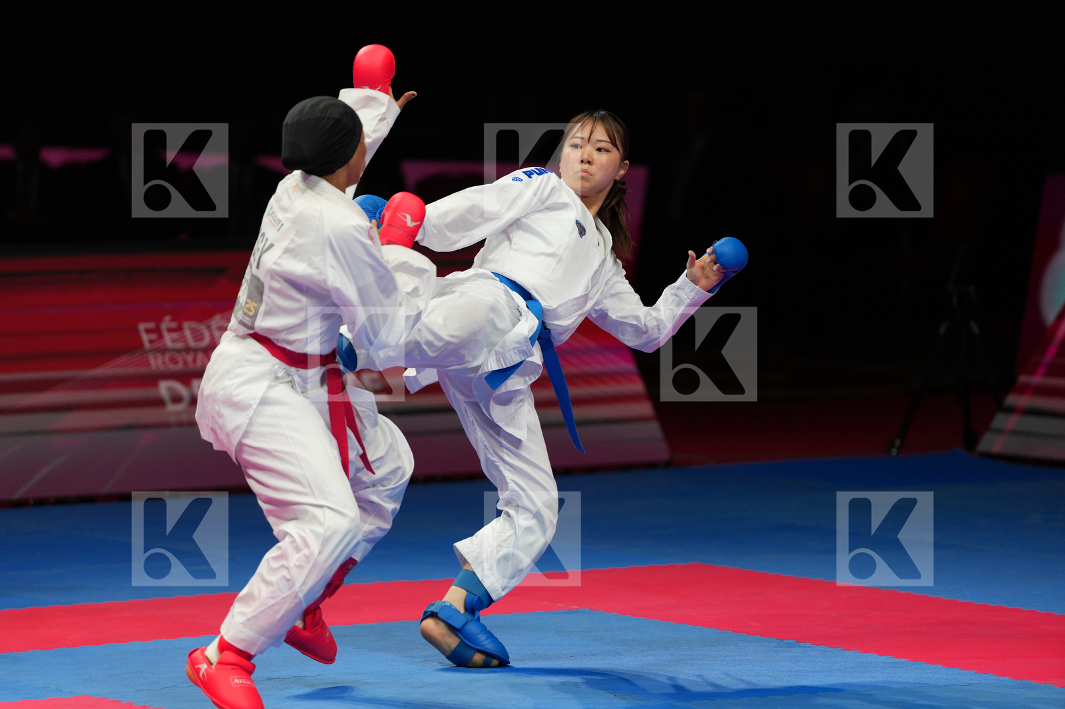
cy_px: 354
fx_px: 5915
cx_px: 532
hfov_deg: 10.3
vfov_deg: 6.9
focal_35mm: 200
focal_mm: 200
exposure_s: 1/1000
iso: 500
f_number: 2.8
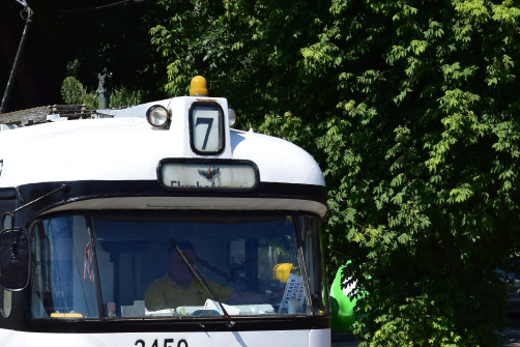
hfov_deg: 15.2
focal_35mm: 132
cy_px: 183
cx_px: -1
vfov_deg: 10.4
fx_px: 1907
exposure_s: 1/1000
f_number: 6.3
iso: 200
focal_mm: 34
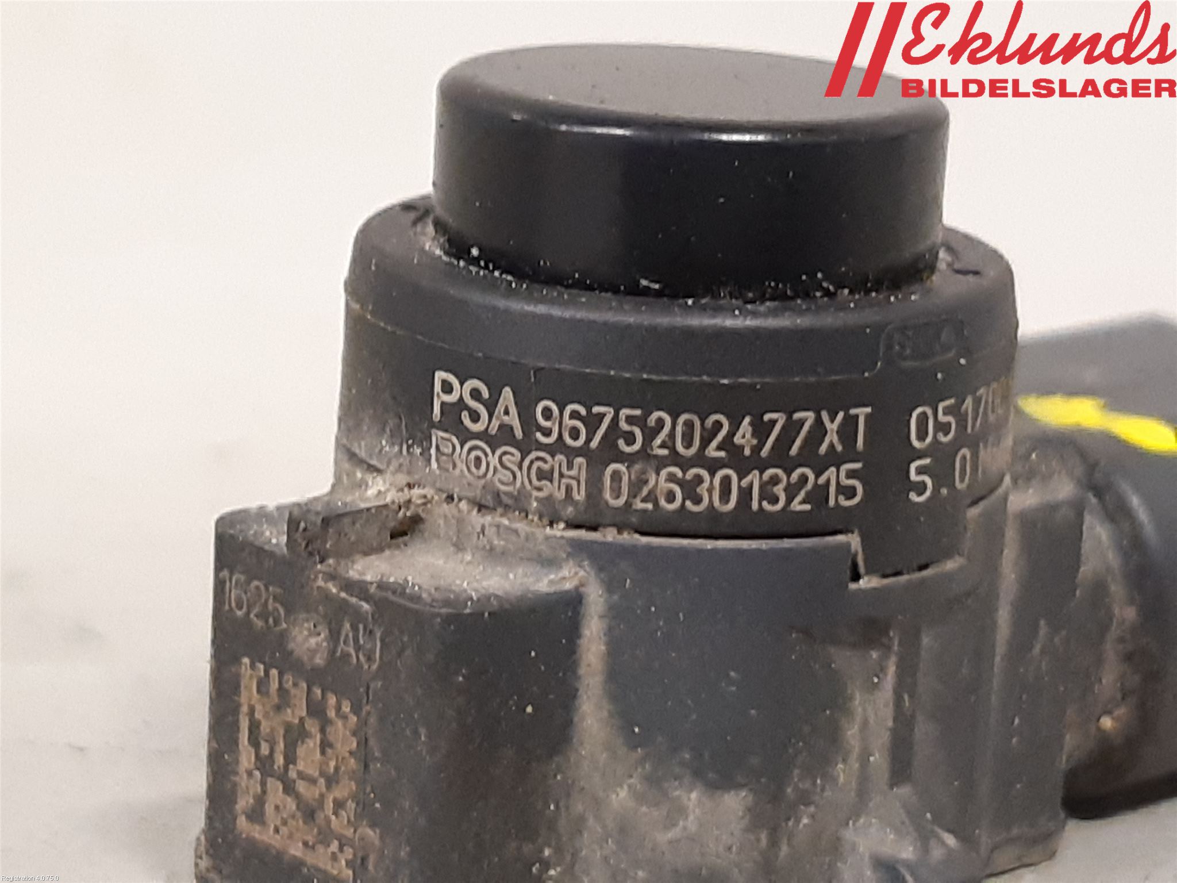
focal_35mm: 26
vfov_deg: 53.1
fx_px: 884
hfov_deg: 67.3
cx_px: 588
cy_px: 442
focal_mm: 3.93
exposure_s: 1/25
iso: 200
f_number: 1.7
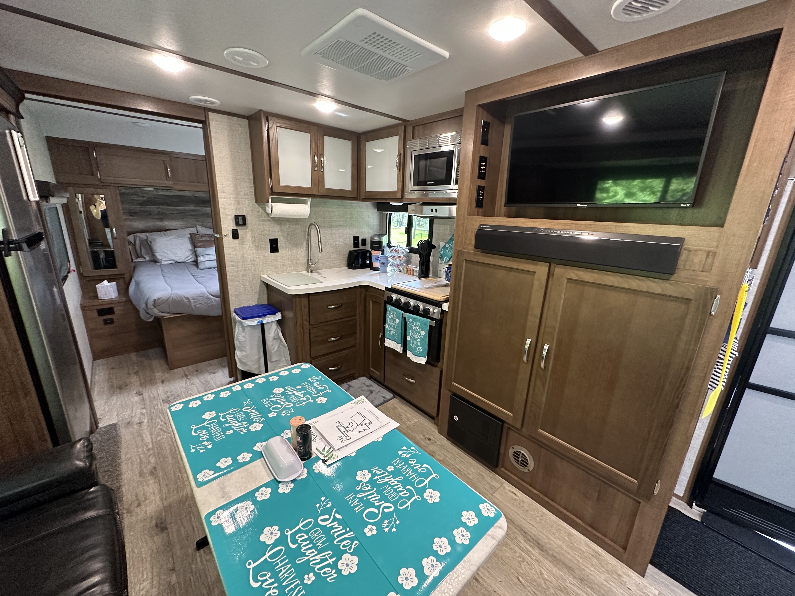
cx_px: 398
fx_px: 322
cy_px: 298
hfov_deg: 102.1
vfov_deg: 85.7
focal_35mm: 14
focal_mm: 2.22
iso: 400
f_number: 2.2
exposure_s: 1/60
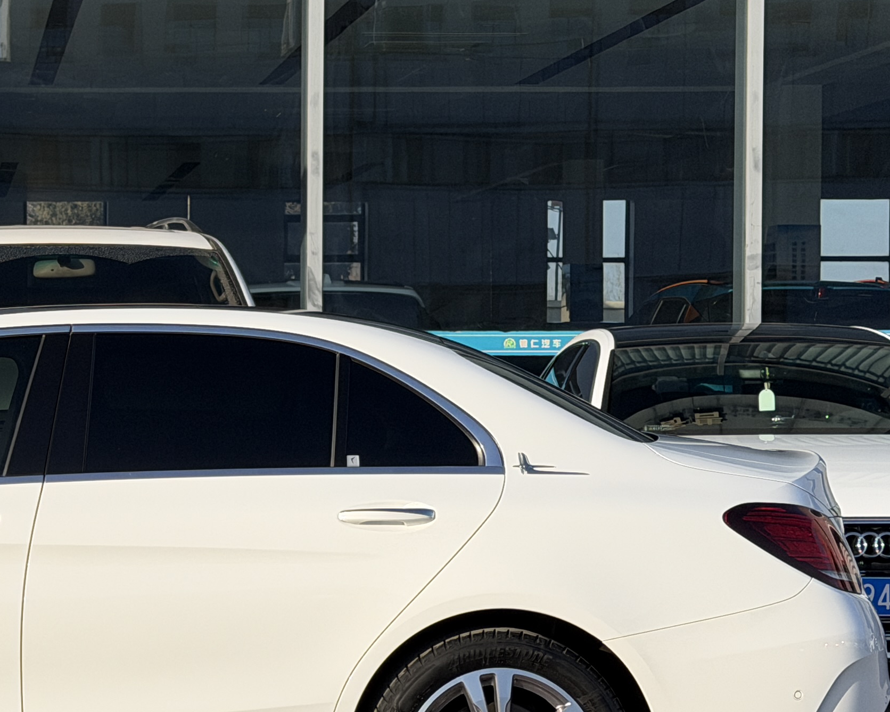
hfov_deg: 16.6
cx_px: -21
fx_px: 2976
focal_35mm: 113
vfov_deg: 13.6
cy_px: 398
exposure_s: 1/4587
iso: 64
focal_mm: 6.76
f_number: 1.78
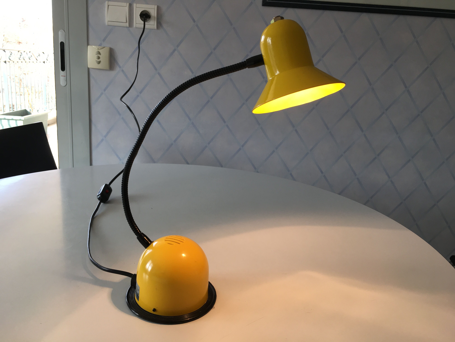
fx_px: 381
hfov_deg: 61.7
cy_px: 171
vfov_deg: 48.2
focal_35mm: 29
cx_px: 228
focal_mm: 4.15
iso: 40
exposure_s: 1/100
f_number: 2.2
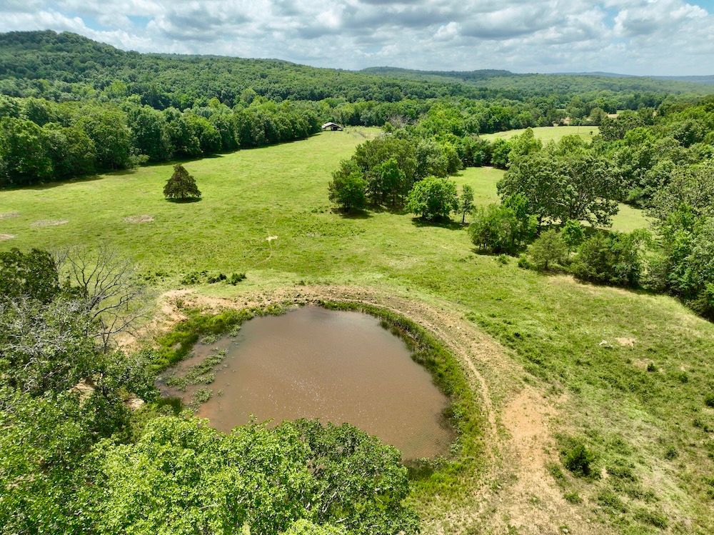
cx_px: 357
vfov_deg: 56.8
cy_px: 268
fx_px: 495
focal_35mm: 24
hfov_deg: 71.6
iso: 130
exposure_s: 1/240
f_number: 2.8
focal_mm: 12.29
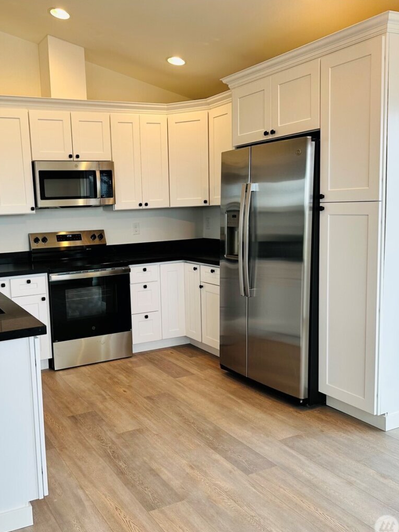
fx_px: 507
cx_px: 127
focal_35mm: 33
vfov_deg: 55.3
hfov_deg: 42.3
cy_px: 271
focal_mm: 6.86
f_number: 1.78
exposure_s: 1/129
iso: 64
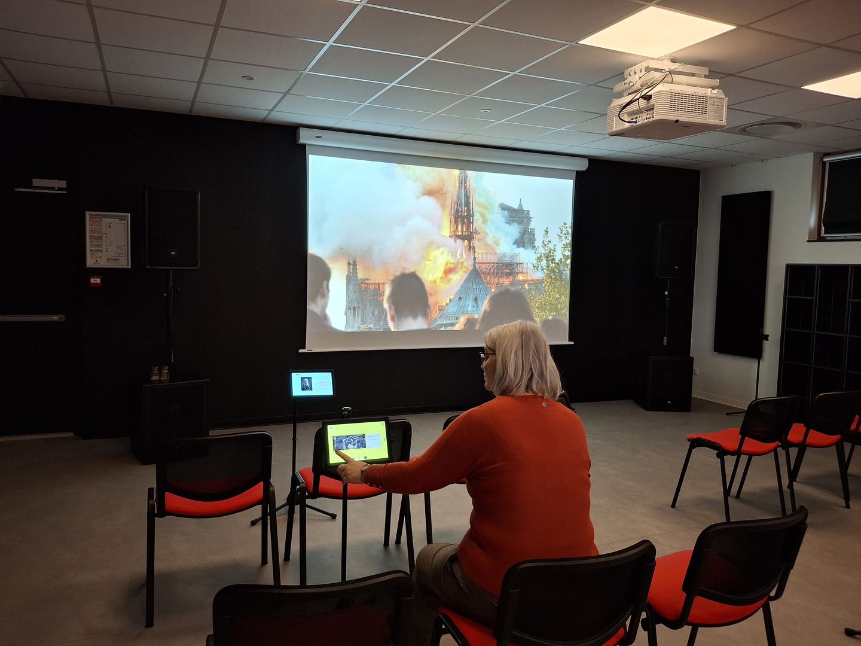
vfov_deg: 54.9
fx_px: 622
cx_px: 430
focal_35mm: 25
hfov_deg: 69.4
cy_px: 323
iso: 250
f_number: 1.8
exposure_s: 1/60
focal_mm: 4.69
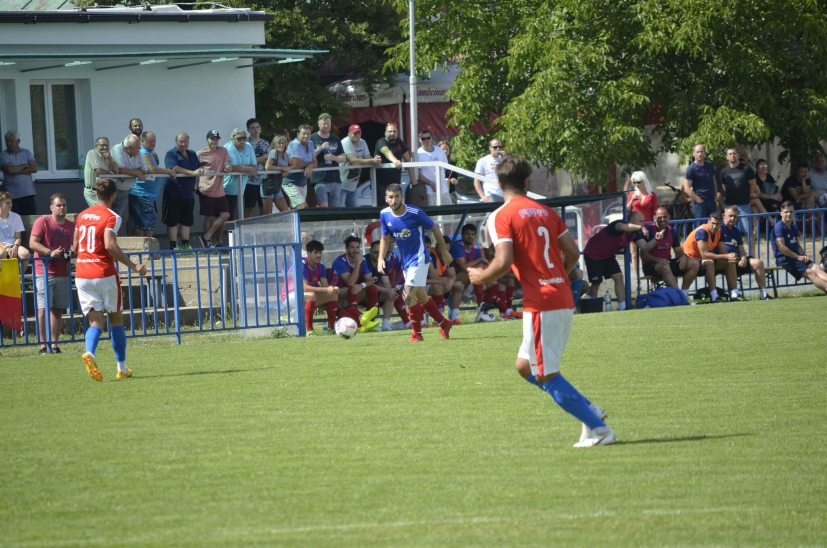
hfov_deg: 7.6
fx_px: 6189
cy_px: 274
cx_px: 414
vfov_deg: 5.1
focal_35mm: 270
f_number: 5.6
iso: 400
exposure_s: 1/1000
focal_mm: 180
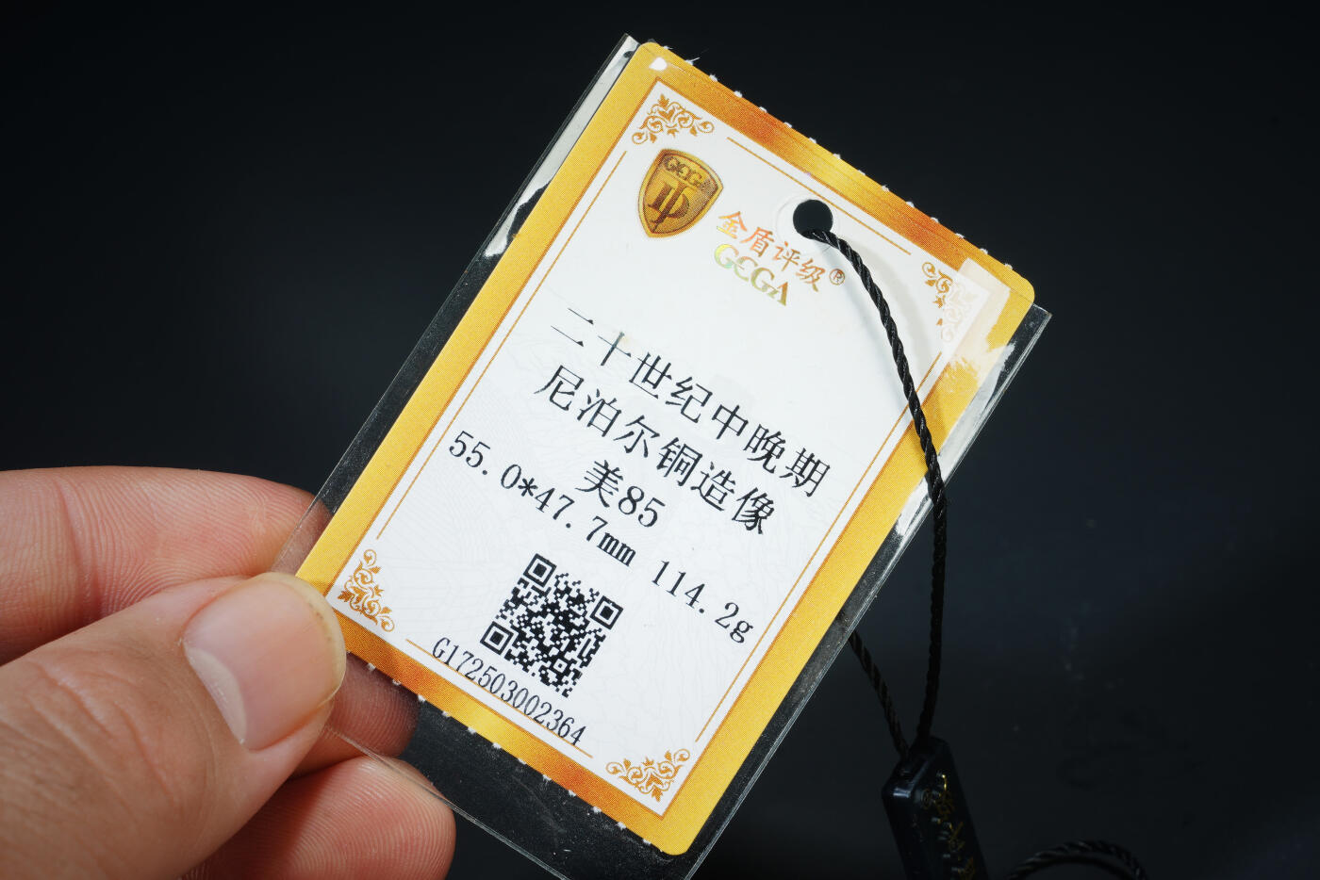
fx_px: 3997
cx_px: 660
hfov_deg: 18.8
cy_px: 440
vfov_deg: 12.6
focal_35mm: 109
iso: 100
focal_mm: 73
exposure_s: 1/160
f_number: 18
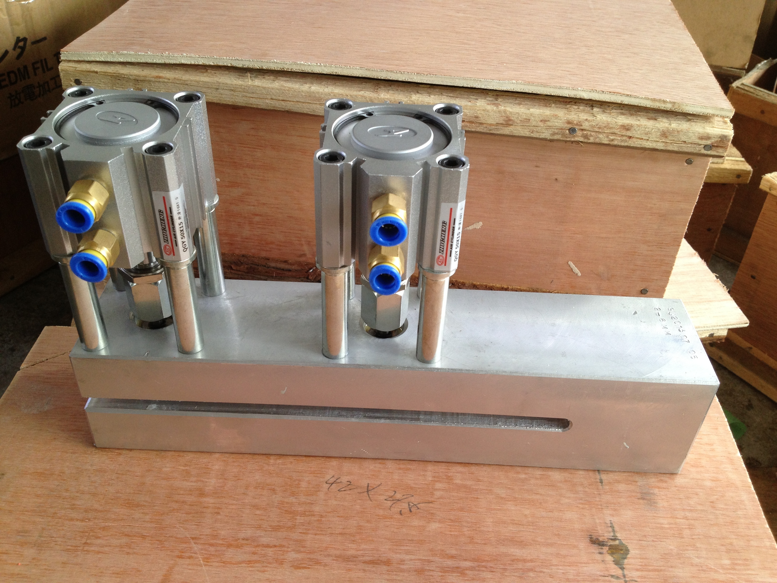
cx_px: 388
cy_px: 292
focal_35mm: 35
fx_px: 786
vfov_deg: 40.7
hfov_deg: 52.6
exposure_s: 1/60
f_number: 2.4
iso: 64
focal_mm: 4.28
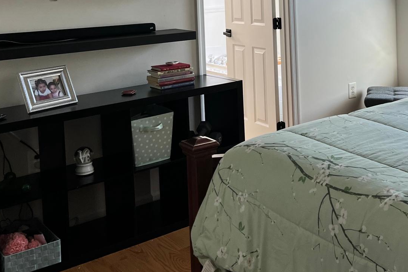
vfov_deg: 25.1
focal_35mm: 51
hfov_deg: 38.2
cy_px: -8
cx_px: 290
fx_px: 578
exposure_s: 1/120
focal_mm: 5.7
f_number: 1.5
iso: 125
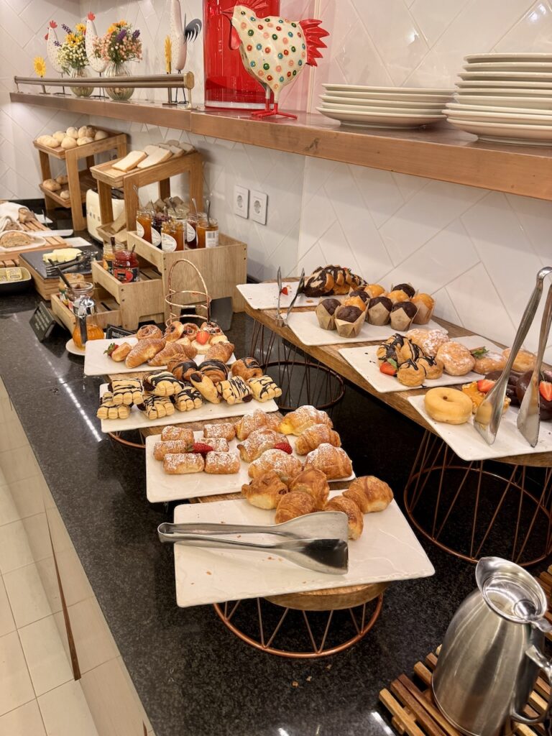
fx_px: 510
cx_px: 276
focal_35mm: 24
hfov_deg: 56.8
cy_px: 368
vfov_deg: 71.6
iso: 200
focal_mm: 6.76
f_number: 1.78
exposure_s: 1/50
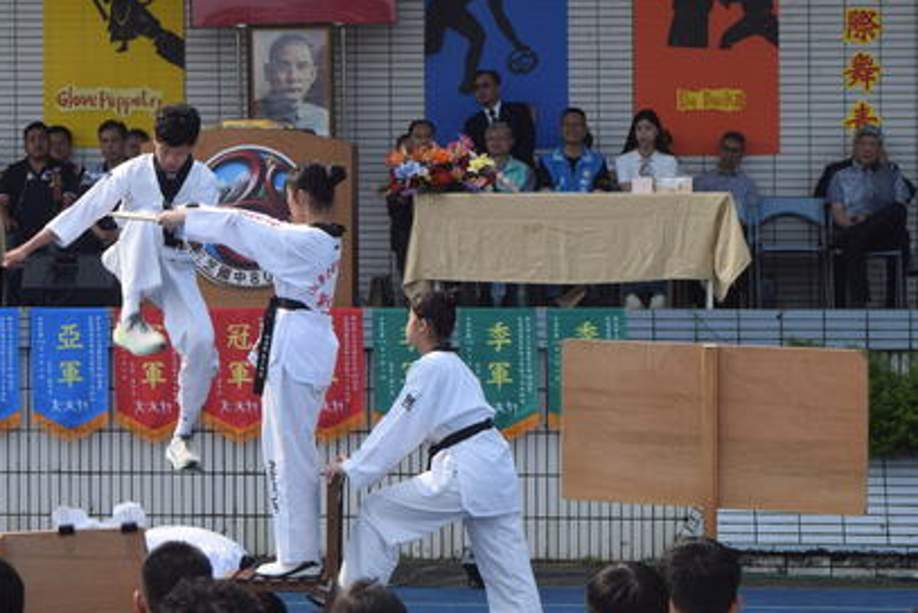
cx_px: 147
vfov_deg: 9.7
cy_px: 229
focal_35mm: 142
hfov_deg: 14.3
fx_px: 3620
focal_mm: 55
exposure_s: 1/320
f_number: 9
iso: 200
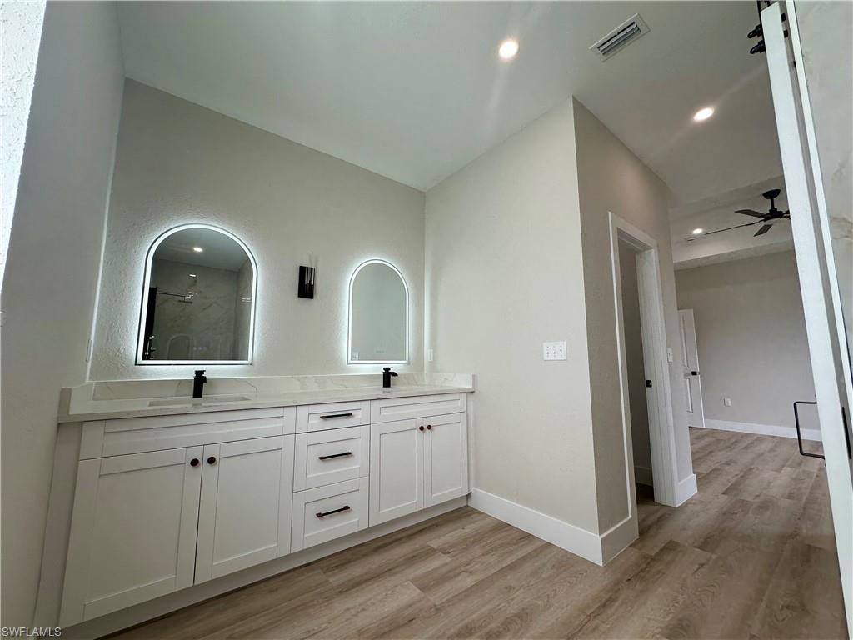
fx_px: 345
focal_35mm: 14
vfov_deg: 85.7
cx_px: 426
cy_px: 320
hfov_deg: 102.1
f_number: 2.2
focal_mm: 2.22
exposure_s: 1/120
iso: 40
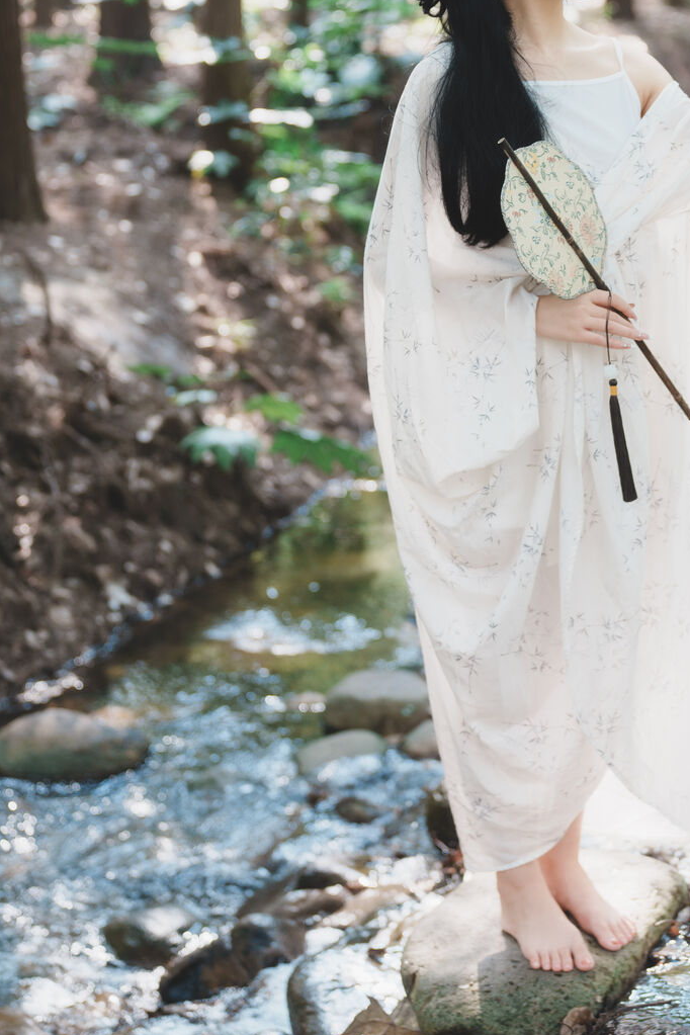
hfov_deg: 15.4
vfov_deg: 23.0
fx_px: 2530
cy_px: 356
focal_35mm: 88
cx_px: 574
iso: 125
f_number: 2.2
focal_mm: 50
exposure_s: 1/160
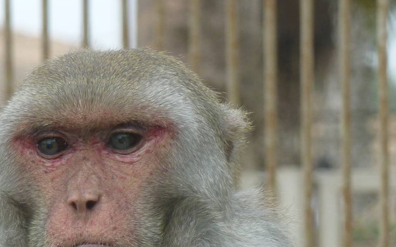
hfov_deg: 3.2
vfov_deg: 2.0
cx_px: 73
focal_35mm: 660
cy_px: 207
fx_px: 7123
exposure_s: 1/125
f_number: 4.9
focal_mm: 49.2
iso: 125
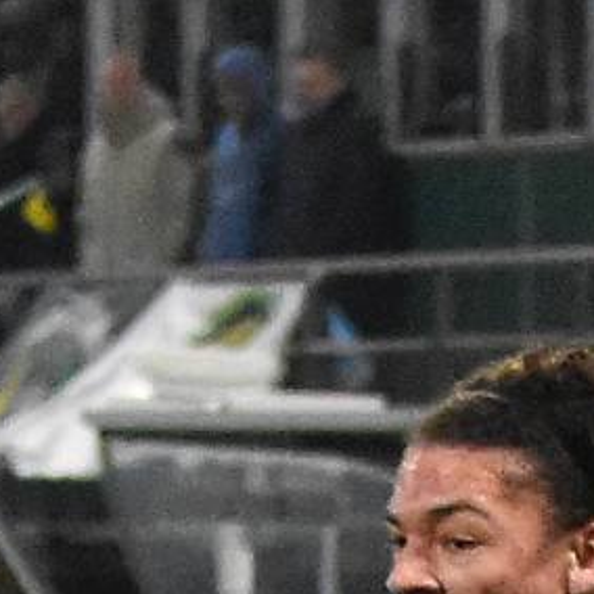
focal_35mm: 672
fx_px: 13046
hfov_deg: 2.6
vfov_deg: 2.6
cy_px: 1083
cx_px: 320
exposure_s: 1/640
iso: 4000
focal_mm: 78
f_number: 2.8
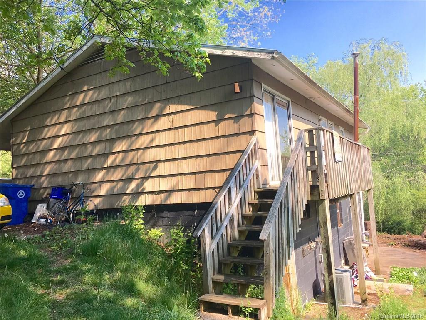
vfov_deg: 48.2
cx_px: 213
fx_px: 357
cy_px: 160
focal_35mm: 29
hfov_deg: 61.7
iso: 25
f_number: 2.2
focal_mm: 4.15
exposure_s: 1/605
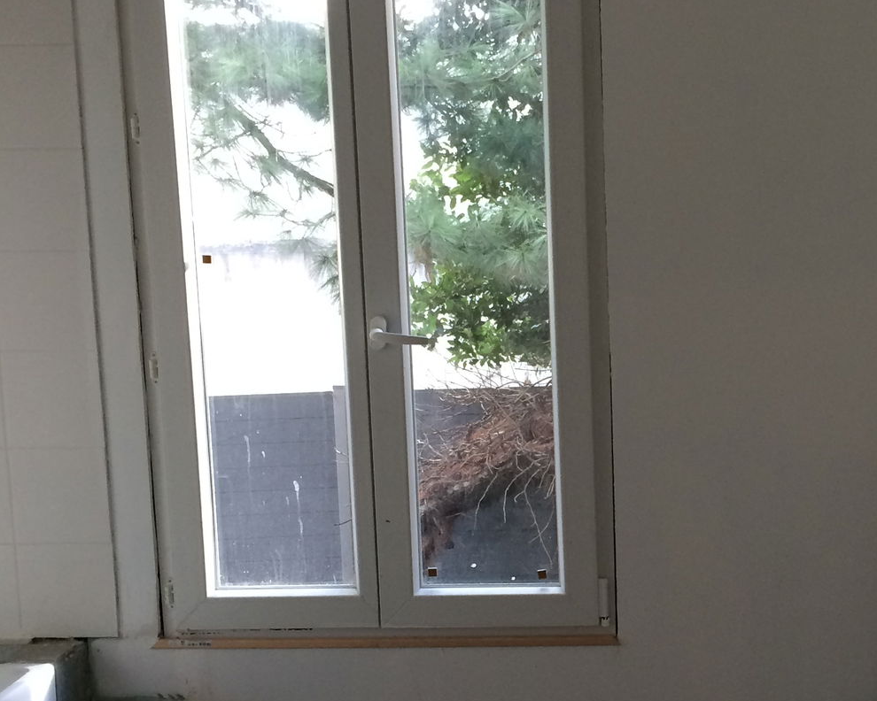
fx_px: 1583
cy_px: 447
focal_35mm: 61
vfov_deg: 24.9
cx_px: 694
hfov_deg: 30.3
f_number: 2.2
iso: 64
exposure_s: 1/33
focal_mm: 4.15
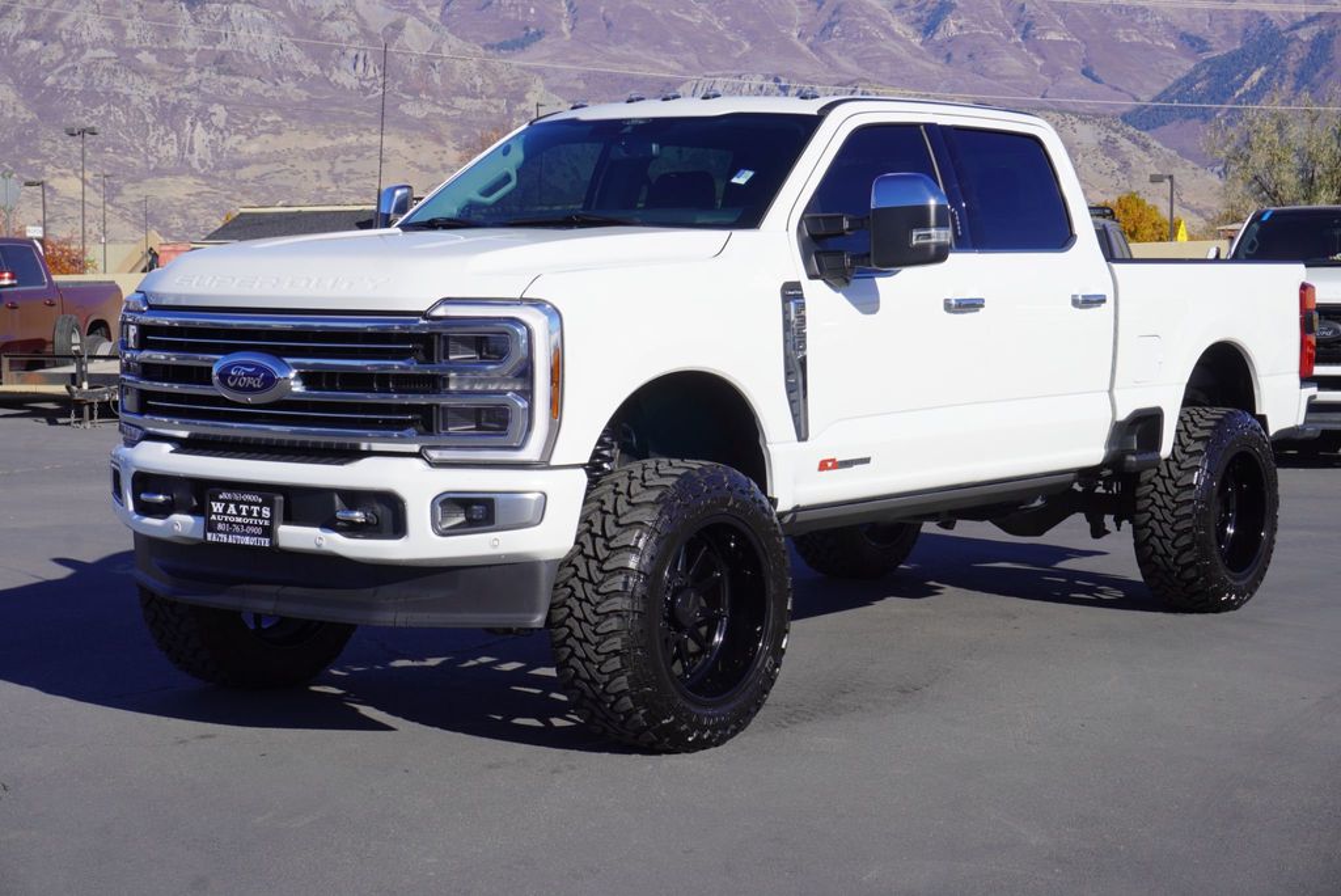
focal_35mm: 62
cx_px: 670
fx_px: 2292
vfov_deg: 22.1
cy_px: 448
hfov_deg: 32.6
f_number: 11
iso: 100
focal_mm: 41
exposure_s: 1/160
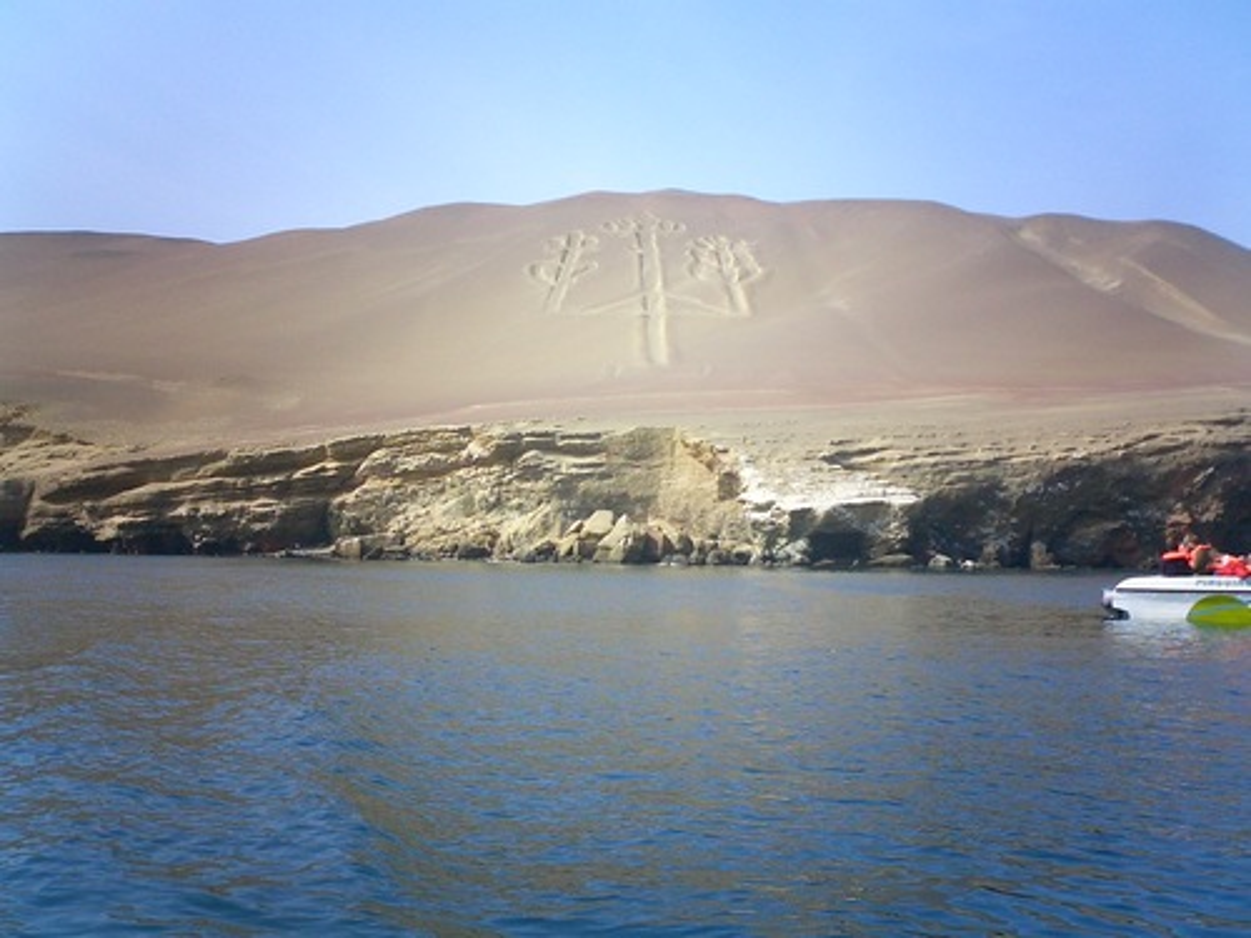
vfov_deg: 38.7
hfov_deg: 50.1
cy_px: 469
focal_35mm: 37
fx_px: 1337
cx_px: 626
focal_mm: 5.6
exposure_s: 1/800
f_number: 3.5
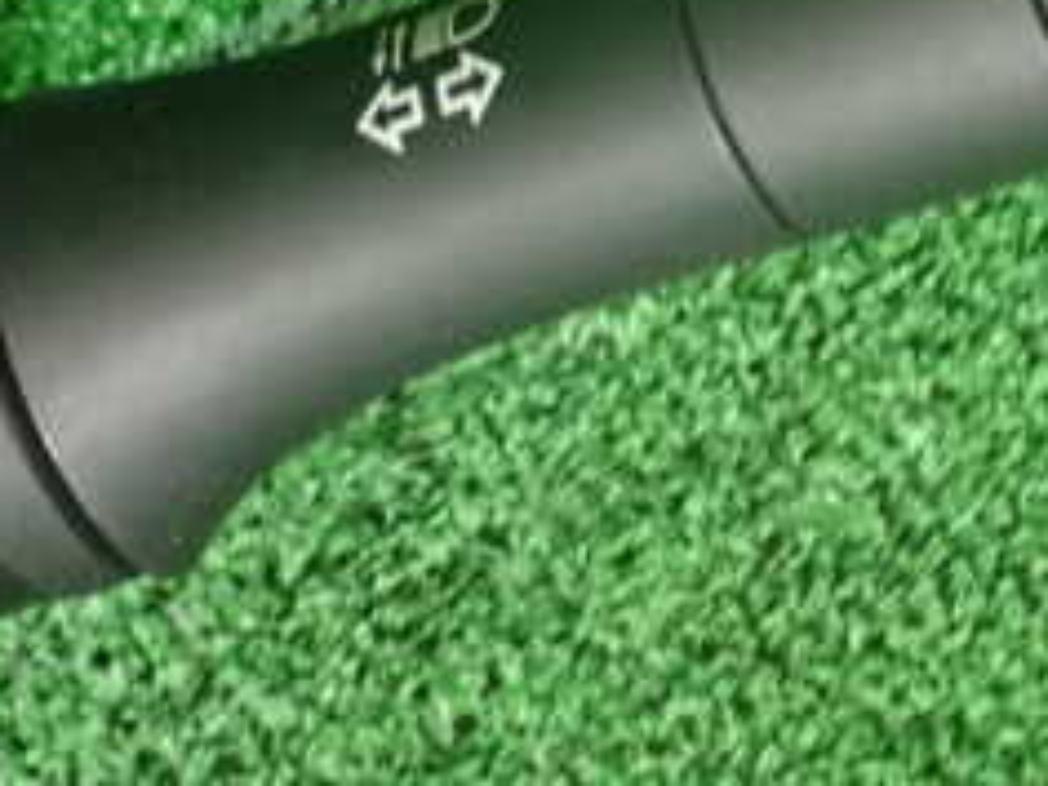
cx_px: 648
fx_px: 3391
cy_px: -27
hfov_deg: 17.5
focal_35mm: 112
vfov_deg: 13.0
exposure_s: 1/25
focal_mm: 7.84
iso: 800
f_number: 2.9
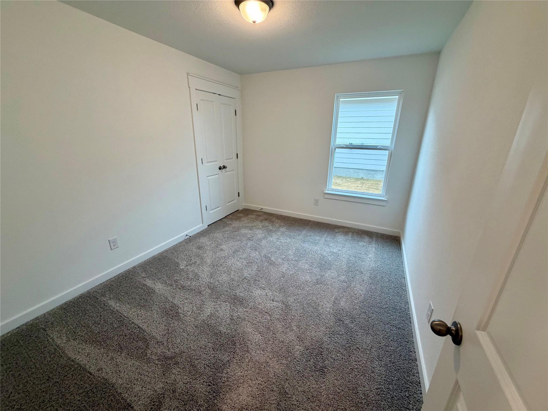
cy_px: 206
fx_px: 222
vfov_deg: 85.7
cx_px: 274
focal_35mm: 14
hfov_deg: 102.1
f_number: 2.2
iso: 320
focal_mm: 2.22
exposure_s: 1/120
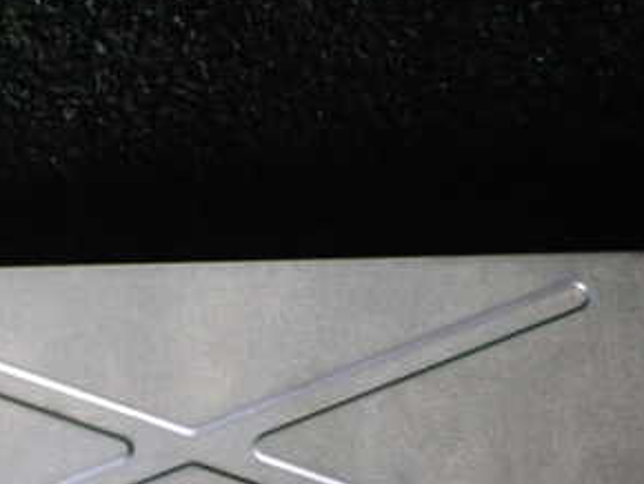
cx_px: 200
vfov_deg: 23.0
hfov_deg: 30.9
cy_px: 451
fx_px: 1154
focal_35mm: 62
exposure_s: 1/125
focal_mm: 5.4
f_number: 2.3
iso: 500
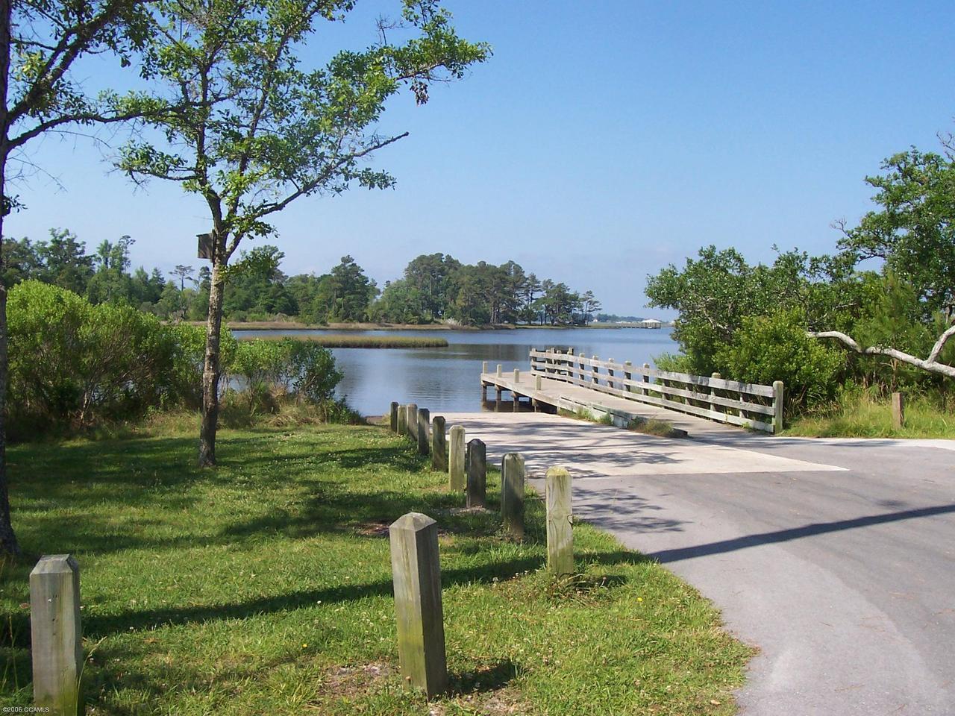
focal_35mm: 37
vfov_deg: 38.7
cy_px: 358
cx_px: 478
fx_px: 1021
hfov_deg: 50.1
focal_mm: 5.6
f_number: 5.6
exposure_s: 1/500
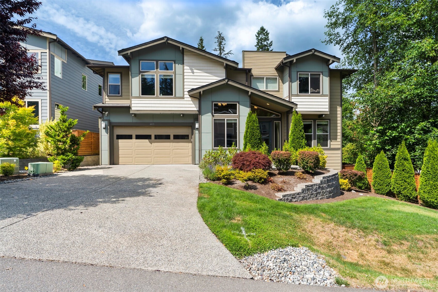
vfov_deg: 67.4
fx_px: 219
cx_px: 219
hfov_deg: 90.0
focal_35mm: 18
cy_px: 146
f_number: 8
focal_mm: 18
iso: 200
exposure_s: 1/80
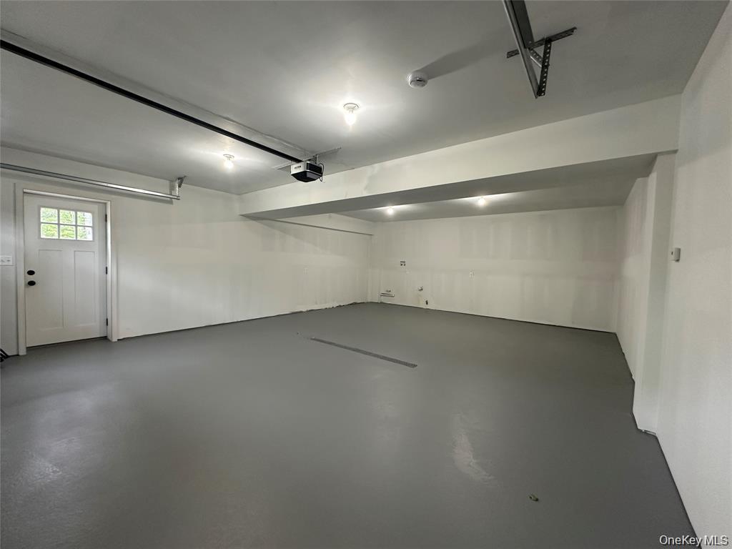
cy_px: 274
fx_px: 296
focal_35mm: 14
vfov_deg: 85.7
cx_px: 366
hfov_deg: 102.1
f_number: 2.2
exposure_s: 1/60
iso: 160
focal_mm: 2.22
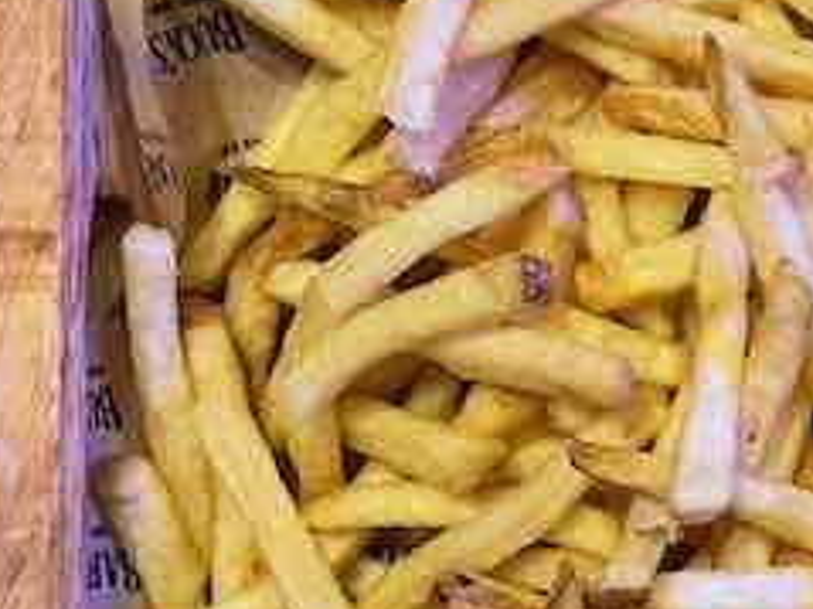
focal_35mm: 87
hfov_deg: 20.0
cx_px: 1146
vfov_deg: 16.9
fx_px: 2042
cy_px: 425
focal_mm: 4.2
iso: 500
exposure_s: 1/33
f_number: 1.6
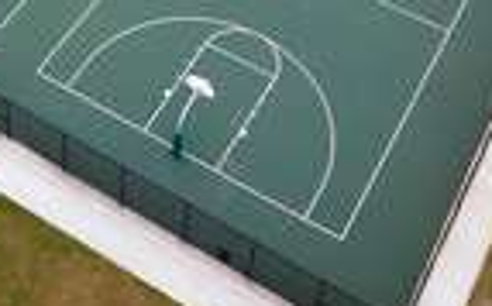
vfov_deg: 16.0
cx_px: 89
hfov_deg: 26.3
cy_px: -93
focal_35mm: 77
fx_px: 1031
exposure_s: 1/665
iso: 100
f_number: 2.2
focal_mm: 4.73
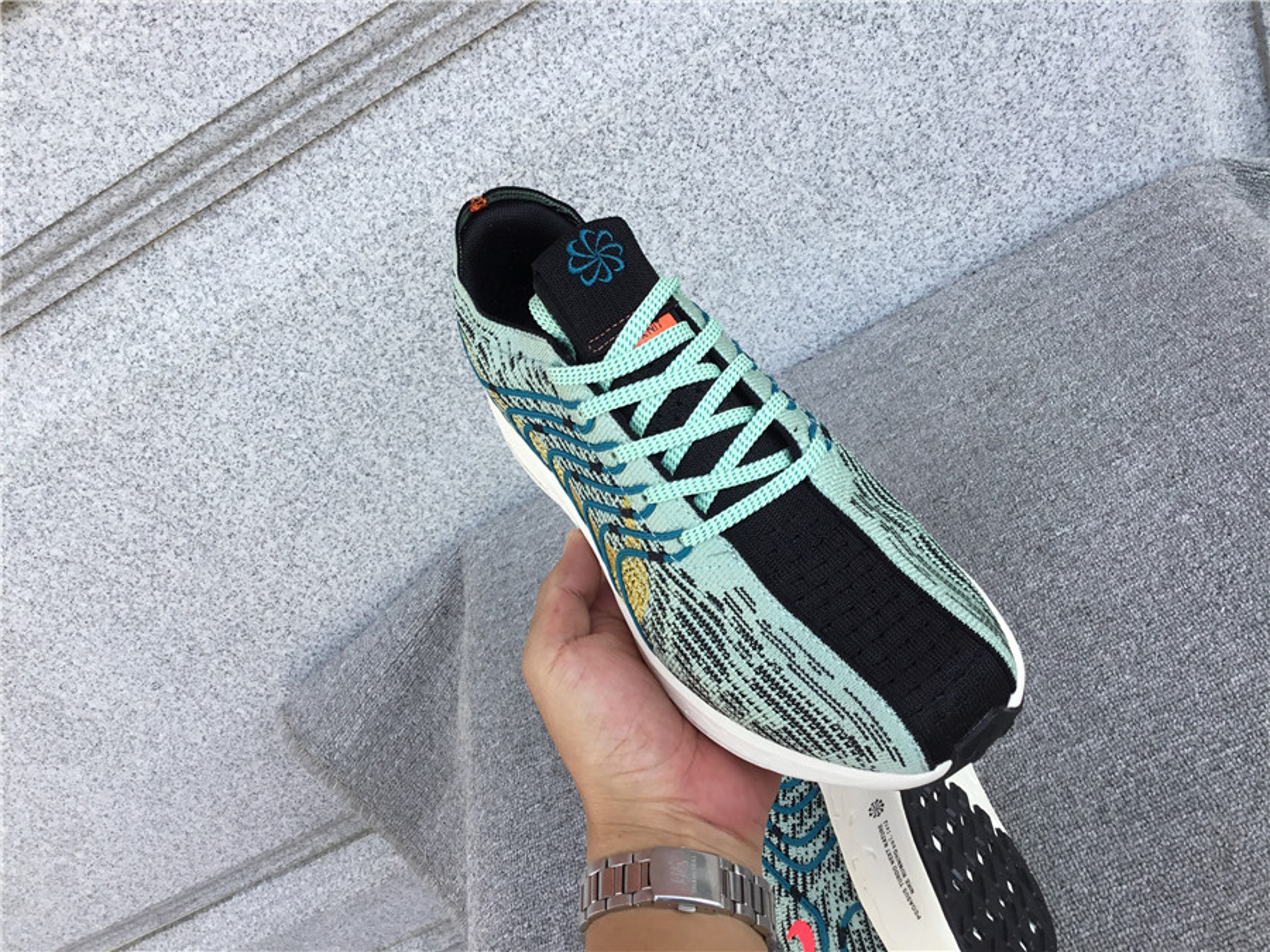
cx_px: 635
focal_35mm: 31
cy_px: 476
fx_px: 1137
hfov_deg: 58.4
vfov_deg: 45.4
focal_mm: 3.3
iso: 25
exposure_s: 1/272
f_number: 2.4
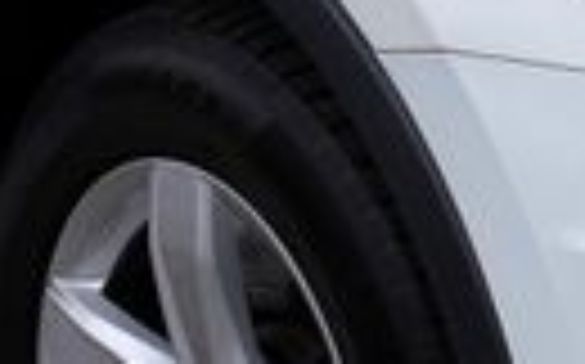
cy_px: -222
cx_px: 675
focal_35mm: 233
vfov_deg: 5.6
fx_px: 3712
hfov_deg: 8.9
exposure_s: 1/250
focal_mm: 29
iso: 100
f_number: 8
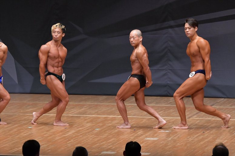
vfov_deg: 5.4
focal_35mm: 255
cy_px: 78
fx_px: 1664
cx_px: 118
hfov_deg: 8.1
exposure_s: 1/400
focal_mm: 170
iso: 6400
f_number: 5.6
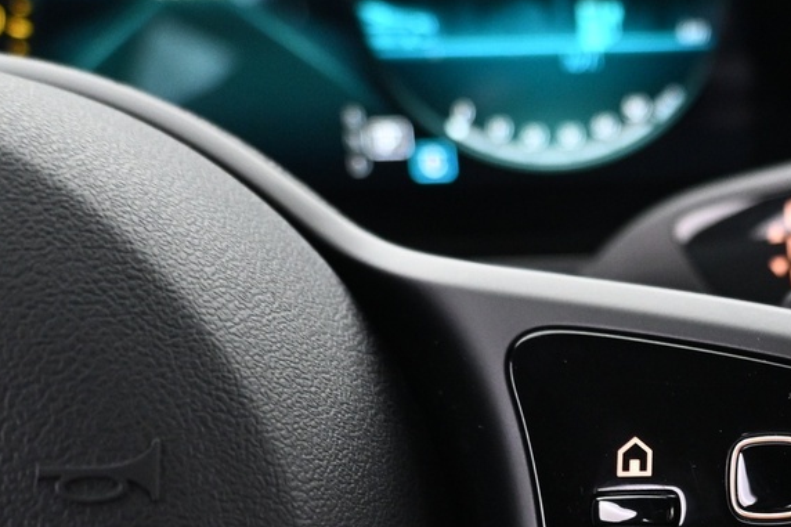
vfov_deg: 19.1
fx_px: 1494
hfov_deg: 27.9
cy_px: 599
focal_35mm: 68
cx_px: 791
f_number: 3.5
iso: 1600
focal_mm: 16
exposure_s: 1/13
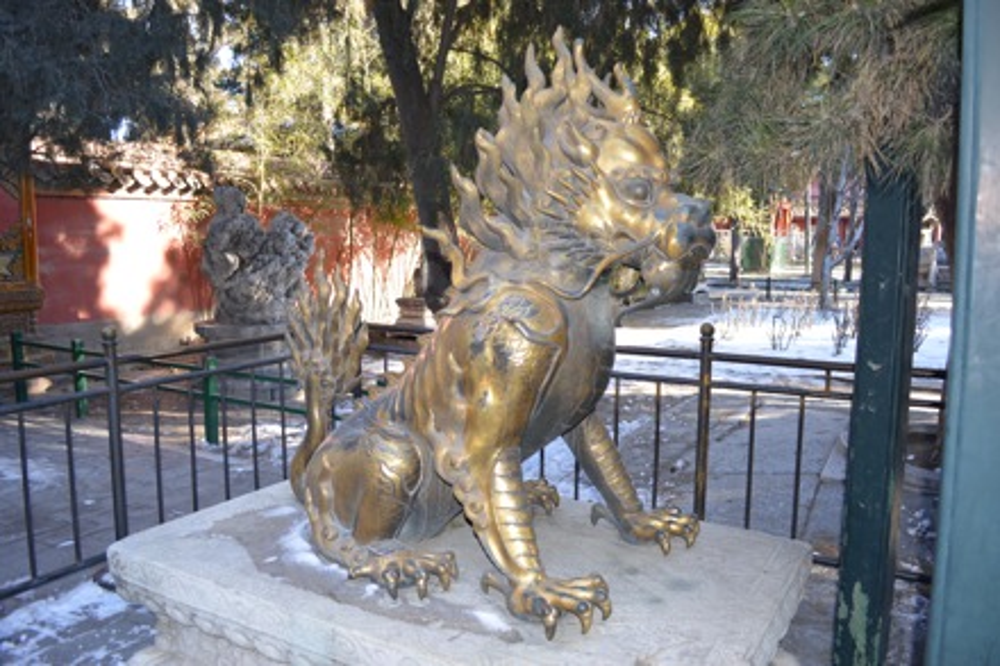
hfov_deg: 67.4
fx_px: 750
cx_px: 500
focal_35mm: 27
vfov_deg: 47.9
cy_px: 333
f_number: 4
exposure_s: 1/125
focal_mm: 18
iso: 250
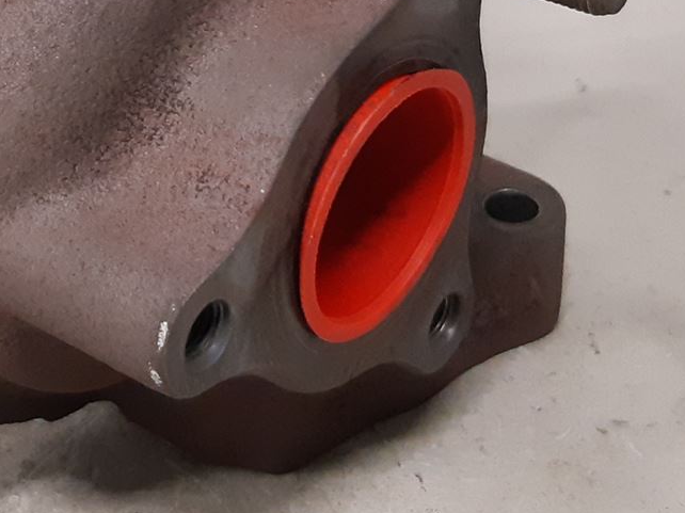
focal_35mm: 83
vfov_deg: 17.3
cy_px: -12
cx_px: 66
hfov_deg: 23.0
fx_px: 1642
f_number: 1.7
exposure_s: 1/60
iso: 320
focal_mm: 3.93
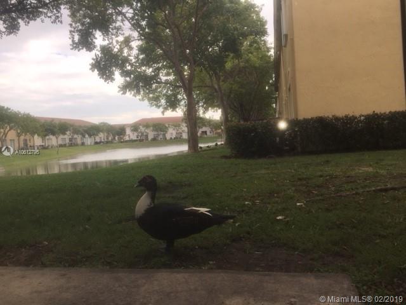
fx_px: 340
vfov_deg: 48.2
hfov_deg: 61.7
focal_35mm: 29
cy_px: 152
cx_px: 203
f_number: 2.2
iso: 32
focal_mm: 4.15
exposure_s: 1/1014
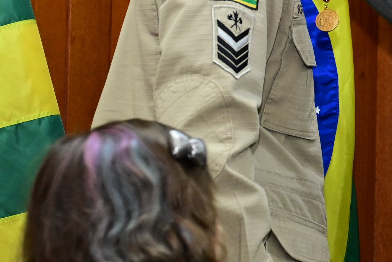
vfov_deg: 8.0
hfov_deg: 11.9
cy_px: -18
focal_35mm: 170
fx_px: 1852
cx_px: 422
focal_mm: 50
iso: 4000
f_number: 4.5
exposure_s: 1/125
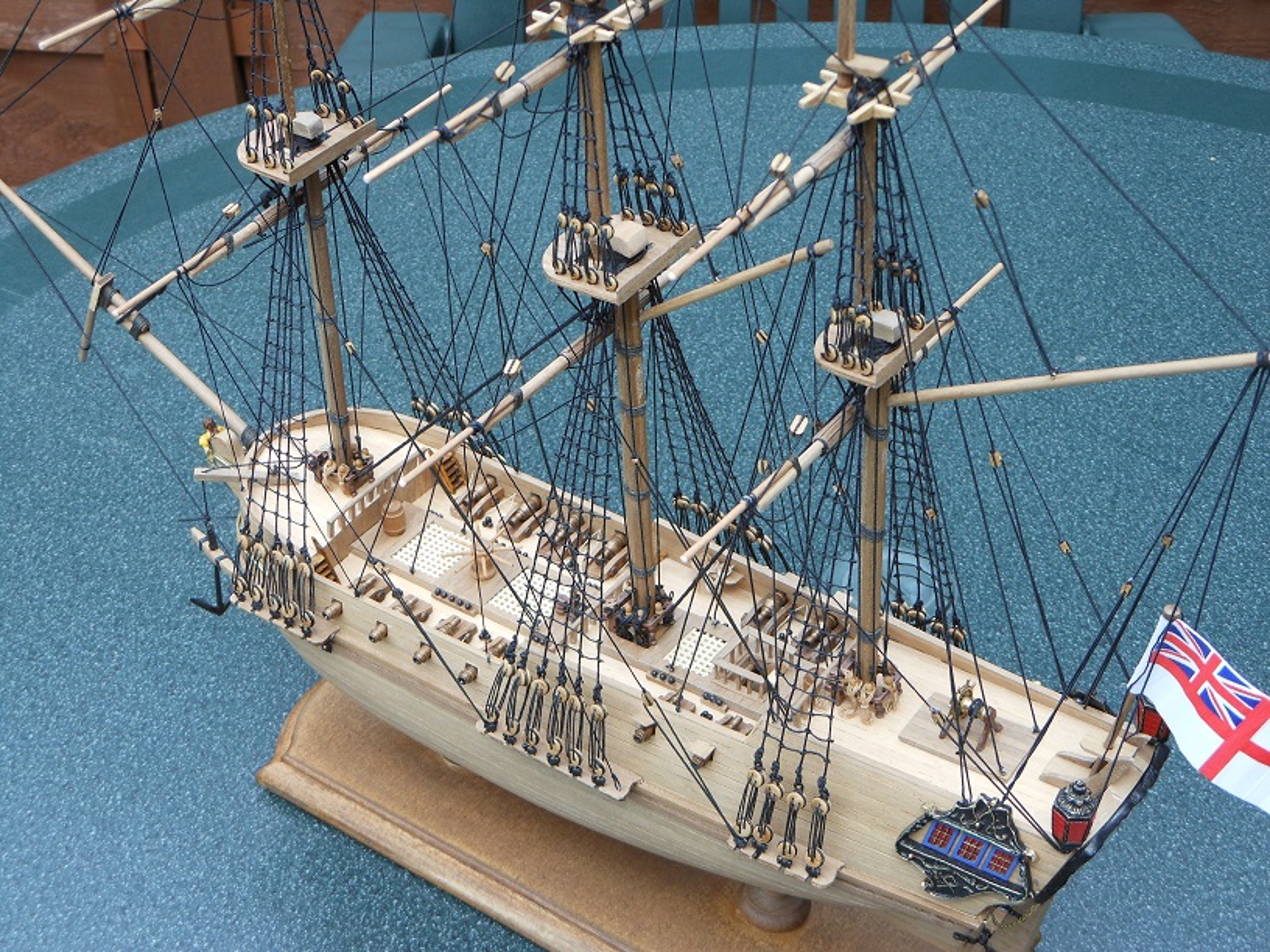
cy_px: 476
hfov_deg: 33.8
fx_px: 2091
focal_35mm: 57
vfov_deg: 25.7
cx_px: 635
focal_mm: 10.2
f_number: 4.1
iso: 80
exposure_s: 1/160
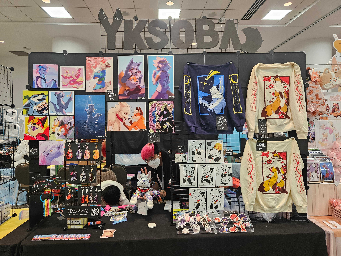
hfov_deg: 73.9
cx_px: 170
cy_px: 128
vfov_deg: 58.9
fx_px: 227
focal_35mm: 23
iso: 320
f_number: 1.8
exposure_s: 1/120
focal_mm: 5.4
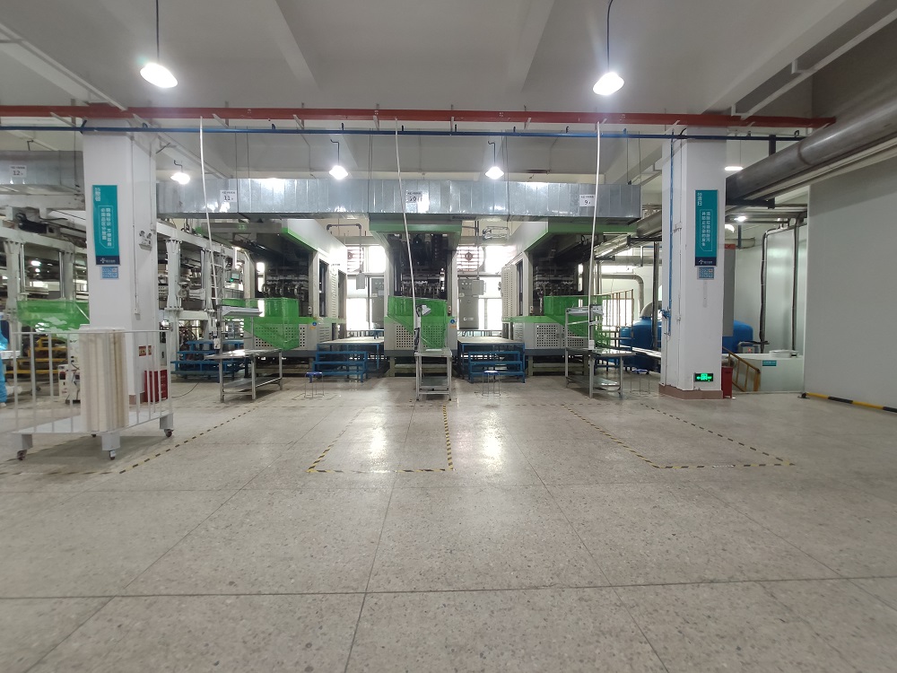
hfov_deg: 98.2
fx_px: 389
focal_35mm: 15
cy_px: 336
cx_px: 448
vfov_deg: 81.7
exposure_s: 1/33
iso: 529
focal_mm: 2.04
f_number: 2.4
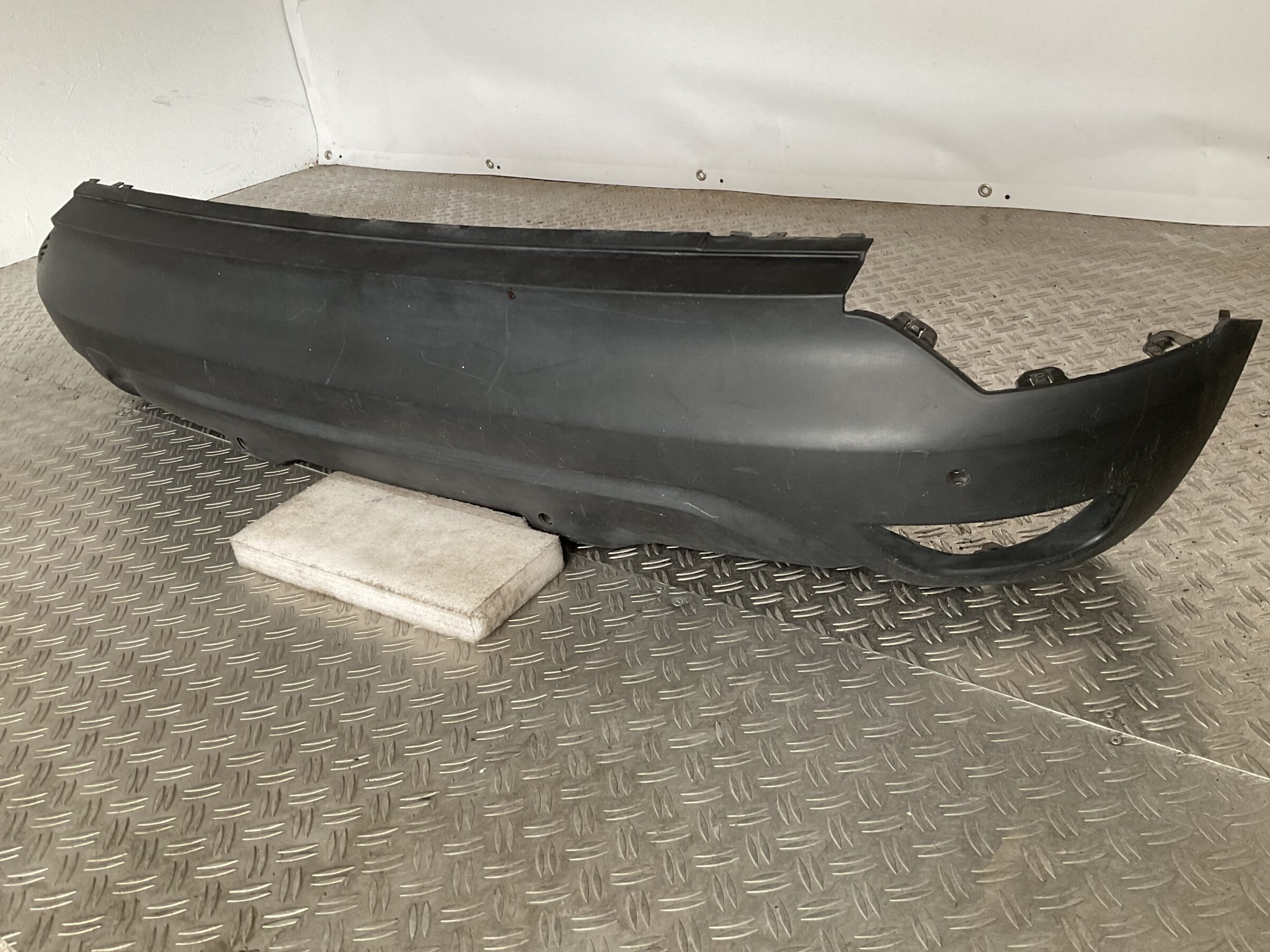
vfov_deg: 45.4
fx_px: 1137
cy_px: 465
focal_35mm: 31
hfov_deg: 58.4
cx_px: 631
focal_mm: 3
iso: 64
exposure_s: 1/100
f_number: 1.8
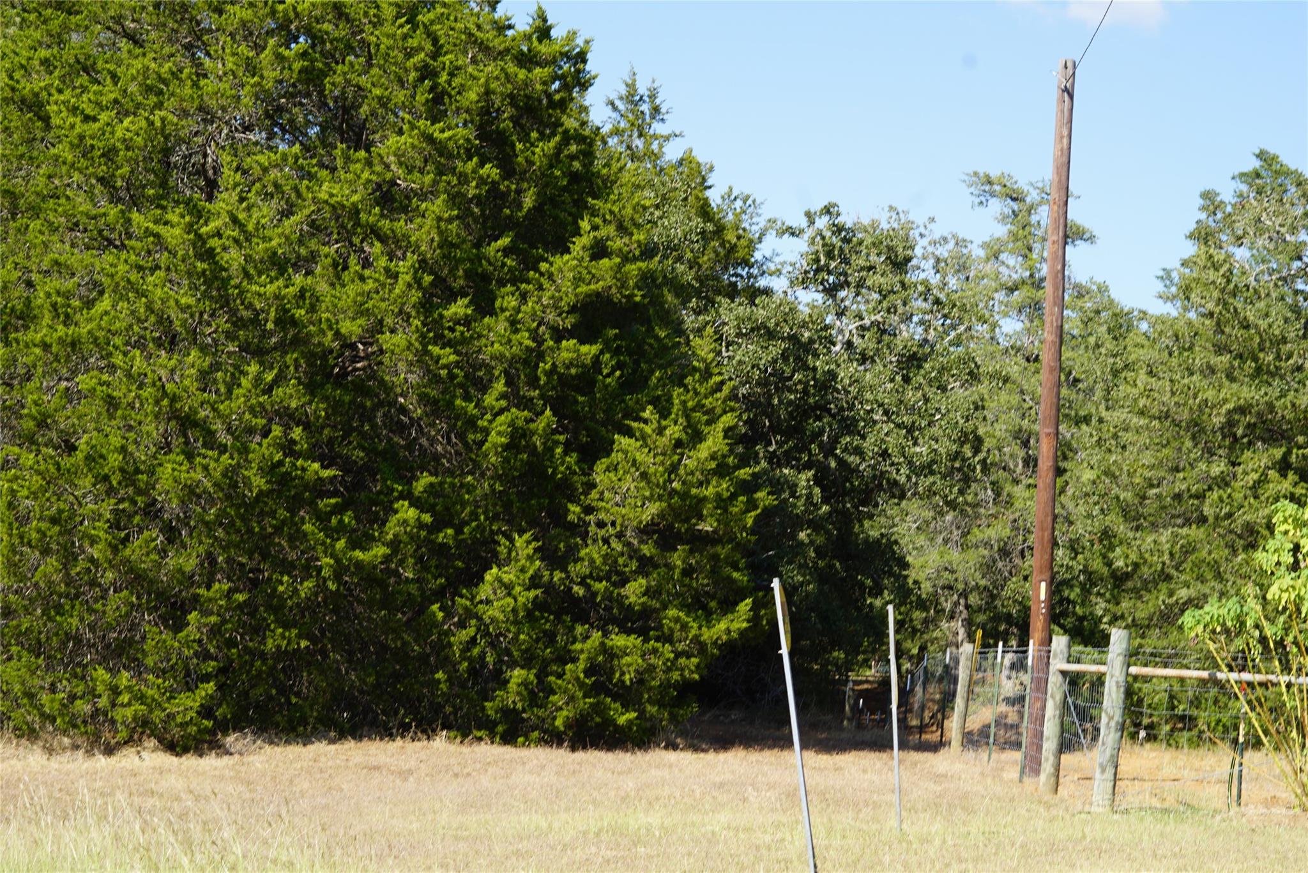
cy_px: 436
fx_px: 2726
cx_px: 654
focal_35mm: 75
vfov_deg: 18.2
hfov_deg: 27.0
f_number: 9
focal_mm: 50
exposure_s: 1/100
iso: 100
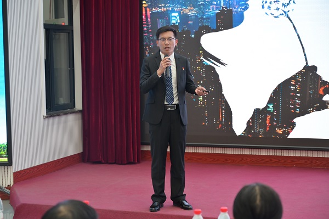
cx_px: 164
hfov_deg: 28.9
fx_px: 639
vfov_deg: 19.4
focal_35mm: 70
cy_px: 110
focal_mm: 70
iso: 1000
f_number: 4.5
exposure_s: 1/80
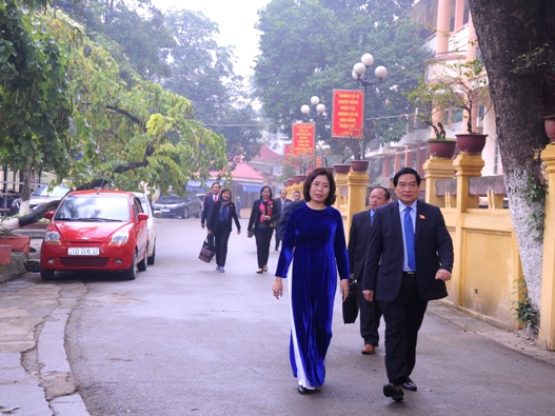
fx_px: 1090
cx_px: 306
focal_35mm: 68
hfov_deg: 28.5
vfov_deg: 21.6
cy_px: 206
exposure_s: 1/80
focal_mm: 62
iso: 250
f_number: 5.6
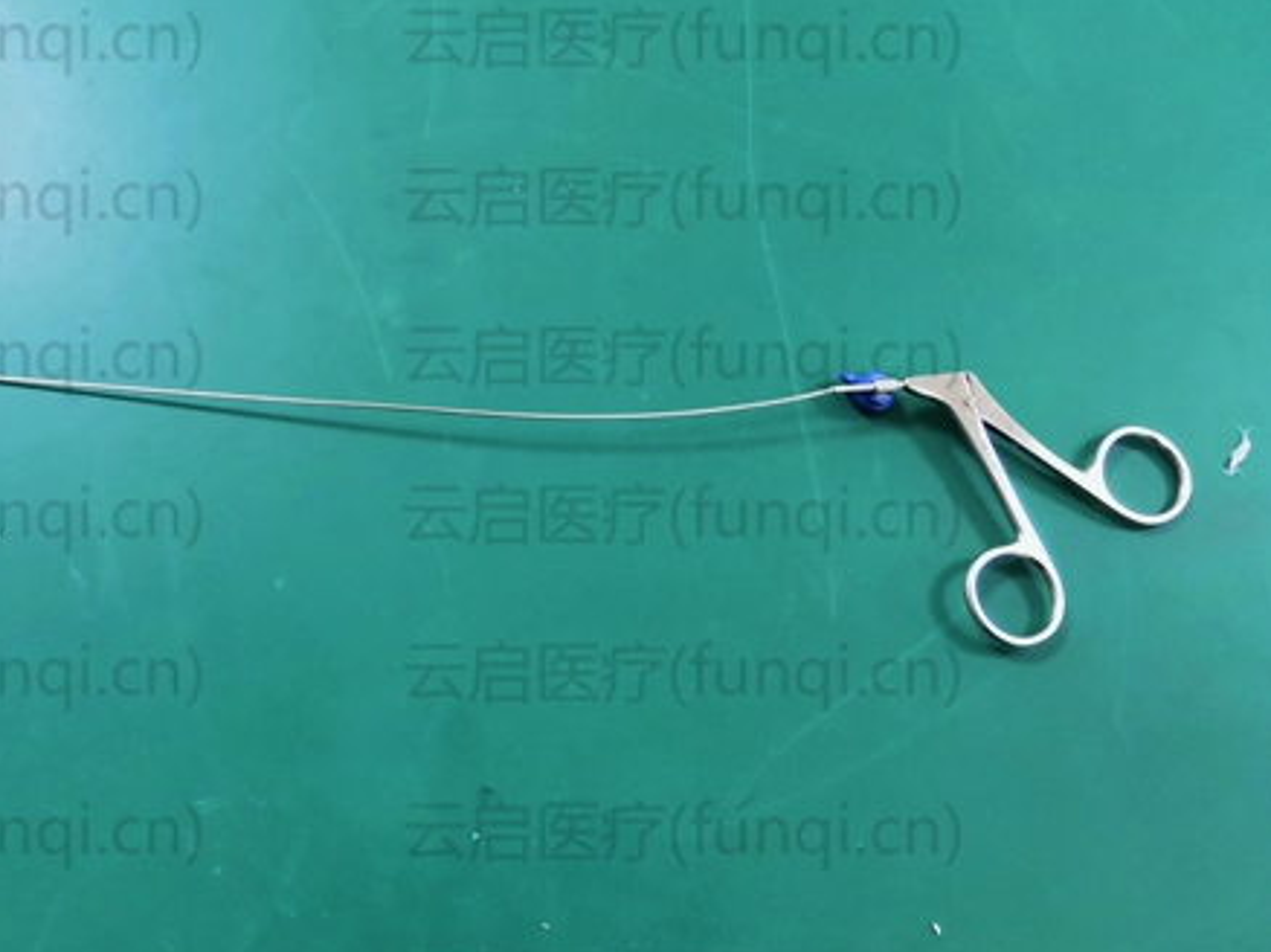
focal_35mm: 37
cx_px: 418
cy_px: 525
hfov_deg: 49.2
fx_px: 1358
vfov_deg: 38.6
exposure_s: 1/33.3
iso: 640
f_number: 1.8
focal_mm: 3.95
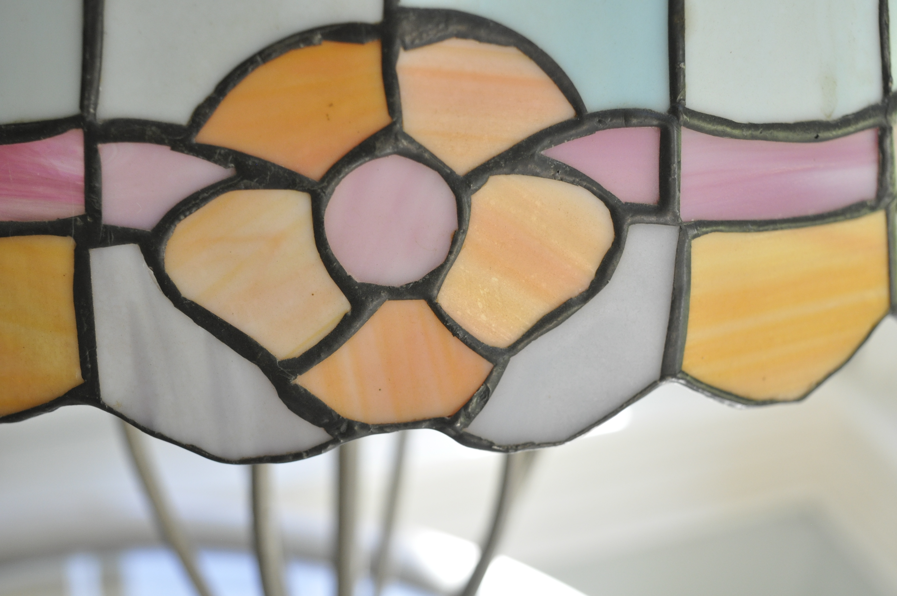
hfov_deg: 29.9
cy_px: 298
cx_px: 448
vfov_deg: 20.1
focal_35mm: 68
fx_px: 1680
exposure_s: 1/160
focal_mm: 45
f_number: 5
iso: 800
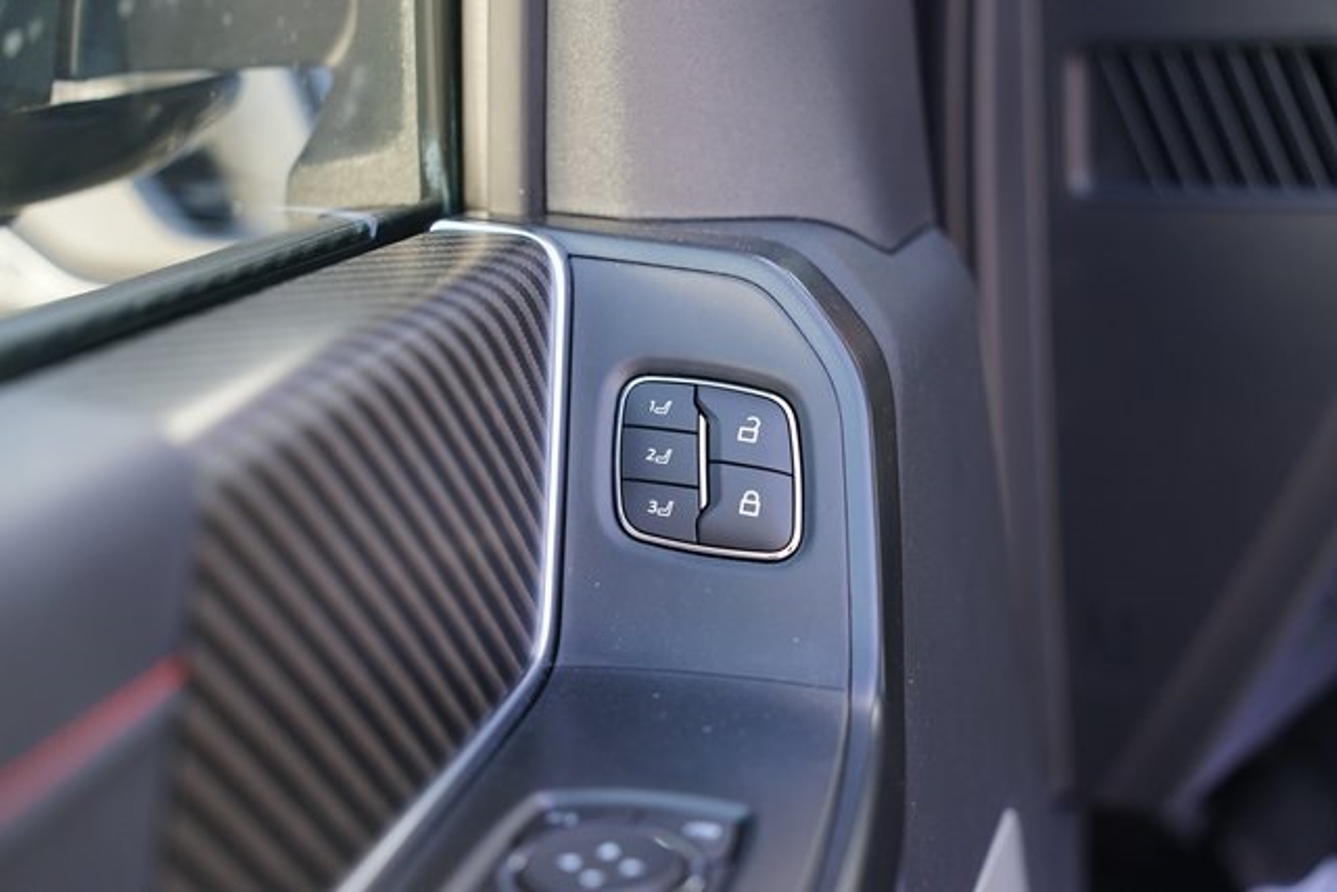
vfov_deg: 22.6
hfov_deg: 33.4
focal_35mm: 60
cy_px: 446
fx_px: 2229
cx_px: 668
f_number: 4
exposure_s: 1/160
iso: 400
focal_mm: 60
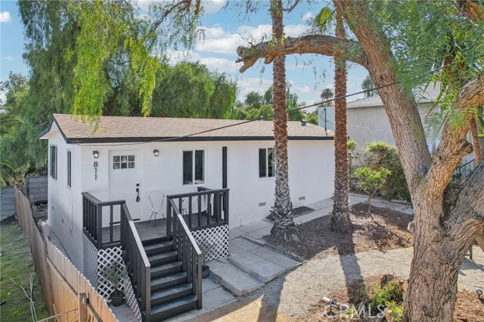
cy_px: 161
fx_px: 296
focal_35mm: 22
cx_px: 242
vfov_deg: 57.2
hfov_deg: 78.6
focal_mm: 8.4
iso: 100
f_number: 2.8
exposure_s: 1/800
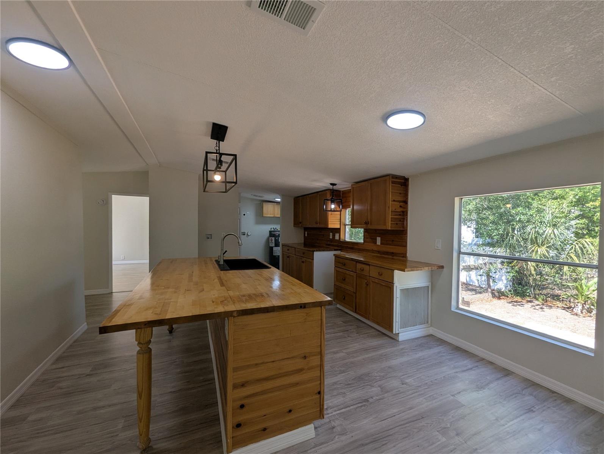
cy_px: 227
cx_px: 302
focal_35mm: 13
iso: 61
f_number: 2.2
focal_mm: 1.95
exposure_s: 1/243
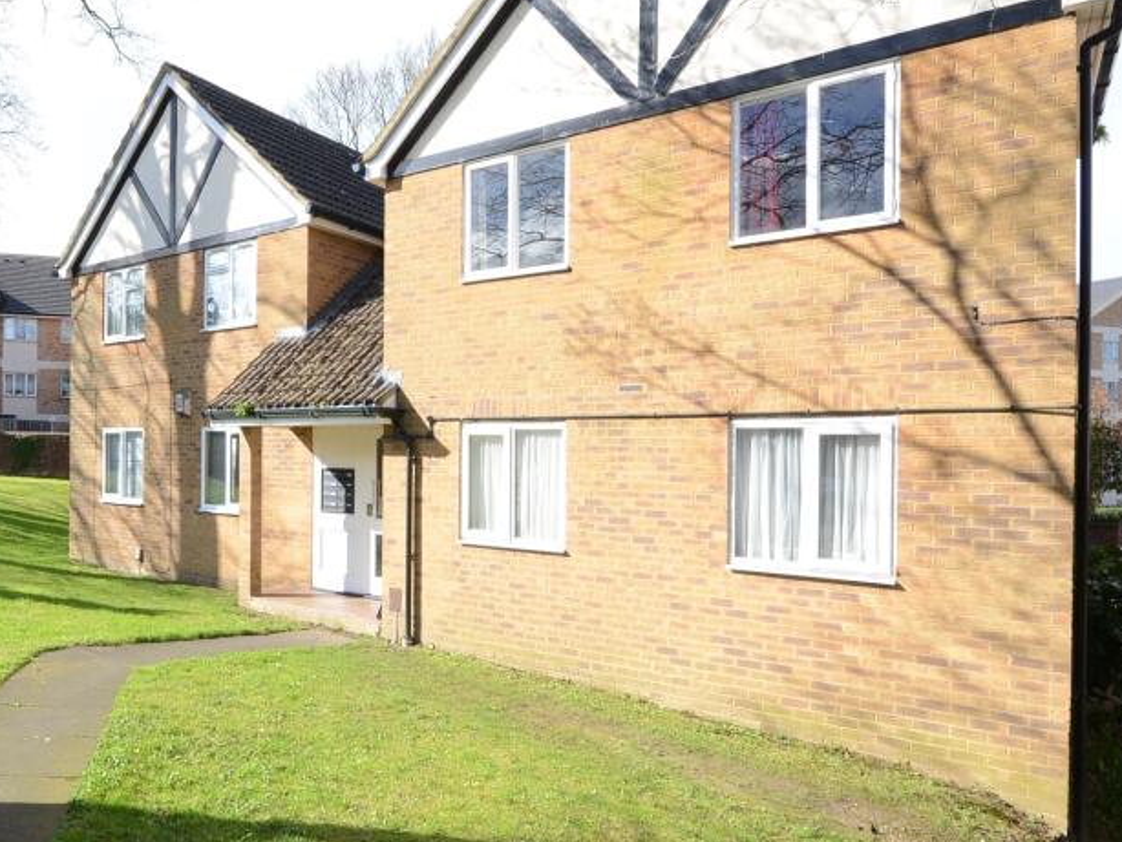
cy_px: 365
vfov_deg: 56.7
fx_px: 778
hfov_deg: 68.1
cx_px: 316
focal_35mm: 24
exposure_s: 1/320
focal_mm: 10
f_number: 9
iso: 500
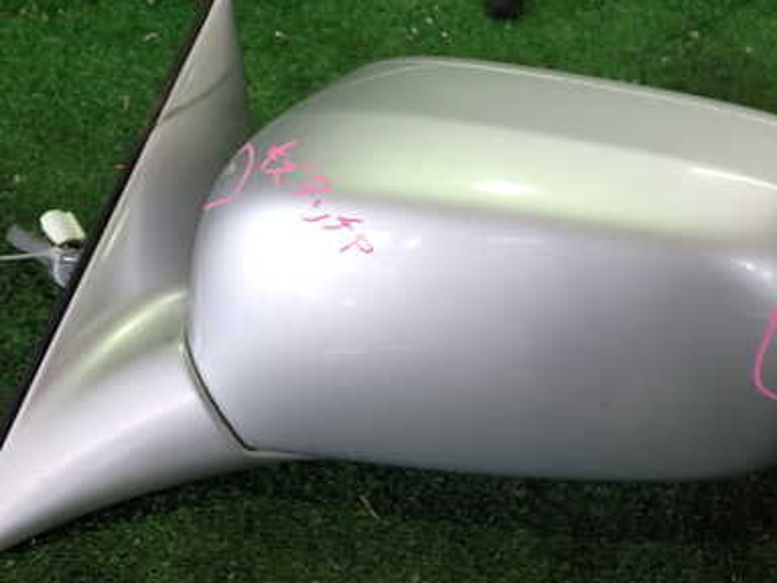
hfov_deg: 40.4
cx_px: 398
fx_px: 1055
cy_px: 242
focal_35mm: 47
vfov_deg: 30.8
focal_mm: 5.4
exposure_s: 1/40
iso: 200
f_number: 2.3
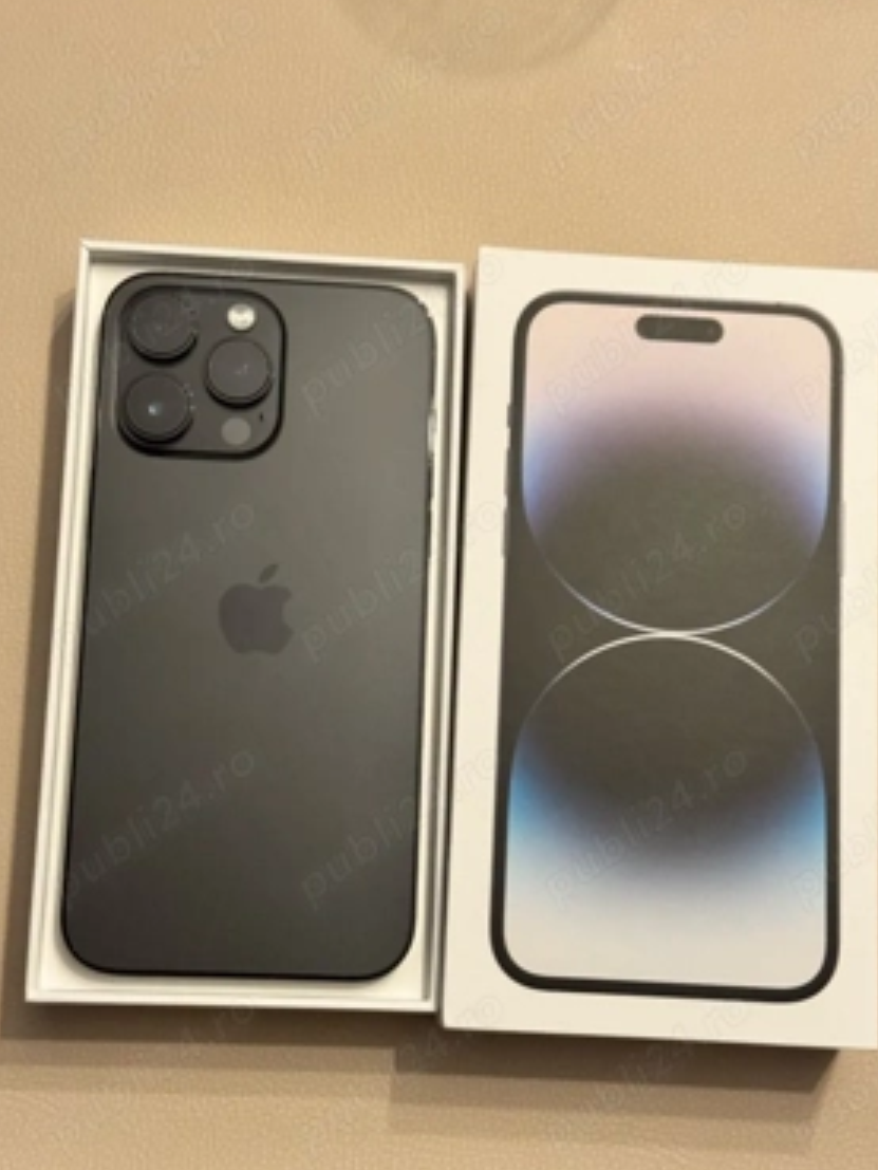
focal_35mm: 52
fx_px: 1758
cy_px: 615
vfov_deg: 36.8
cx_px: 463
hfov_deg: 28.0
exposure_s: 1/33
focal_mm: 6.76
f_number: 1.78
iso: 250
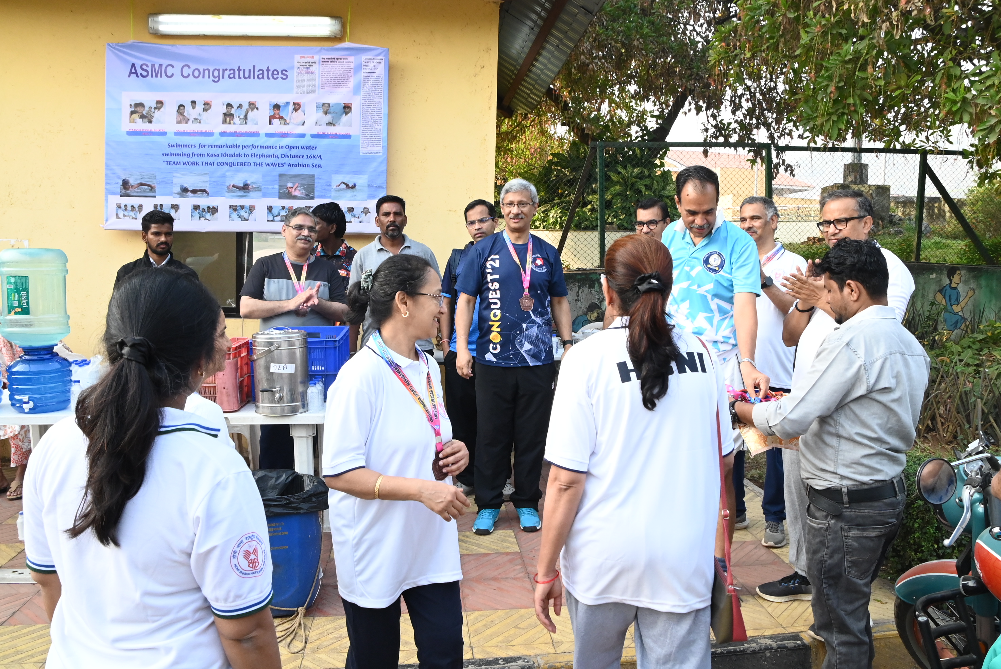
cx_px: 500
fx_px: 751
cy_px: 334
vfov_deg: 48.0
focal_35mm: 27
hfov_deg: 67.3
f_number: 9
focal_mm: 18
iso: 2000
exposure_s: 1/320
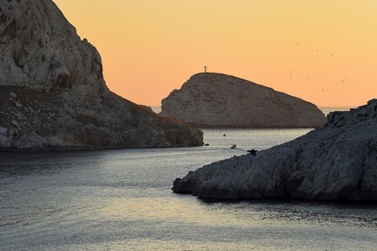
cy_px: 126
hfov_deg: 10.3
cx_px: 188
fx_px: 2094
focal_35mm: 200
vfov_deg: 6.9
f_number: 6.3
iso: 200
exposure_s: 1/250
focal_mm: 200
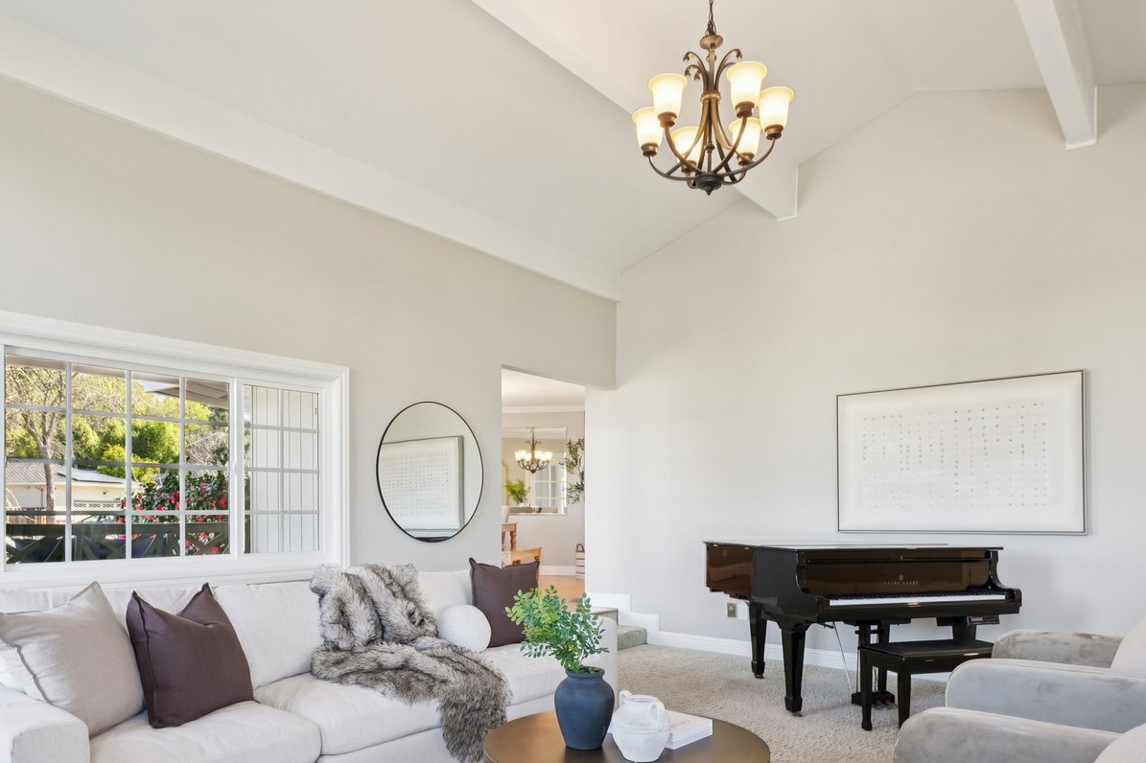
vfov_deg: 52.0
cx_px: 555
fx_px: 764
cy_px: 514
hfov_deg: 73.7
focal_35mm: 24
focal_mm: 14
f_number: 8
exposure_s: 1/30
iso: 640
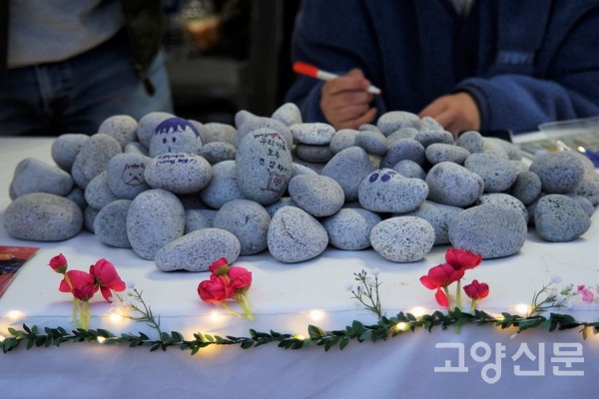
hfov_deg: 22.6
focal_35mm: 90
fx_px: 1497
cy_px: 200
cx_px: 300
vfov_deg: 15.2
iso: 1600
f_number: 4.5
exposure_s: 1/100
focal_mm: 90
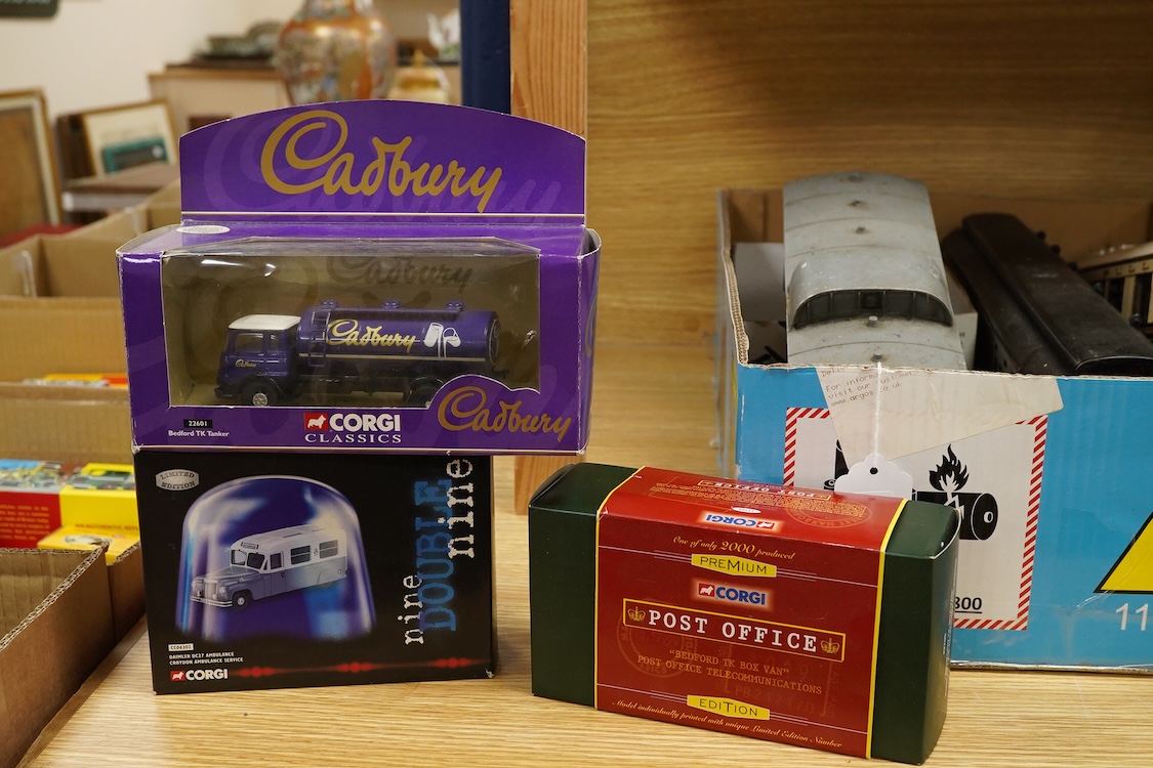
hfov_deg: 43.6
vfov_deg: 29.9
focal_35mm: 45
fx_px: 1441
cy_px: 384
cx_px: 576
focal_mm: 30
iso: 2000
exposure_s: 1/100
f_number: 10
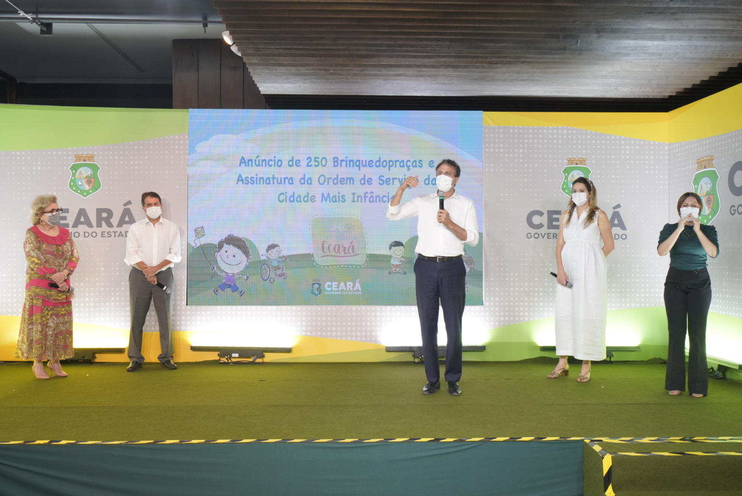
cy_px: 248
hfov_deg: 55.8
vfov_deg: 38.9
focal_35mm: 34
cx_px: 371
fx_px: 701
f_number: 8
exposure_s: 1/125
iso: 2500
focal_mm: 34
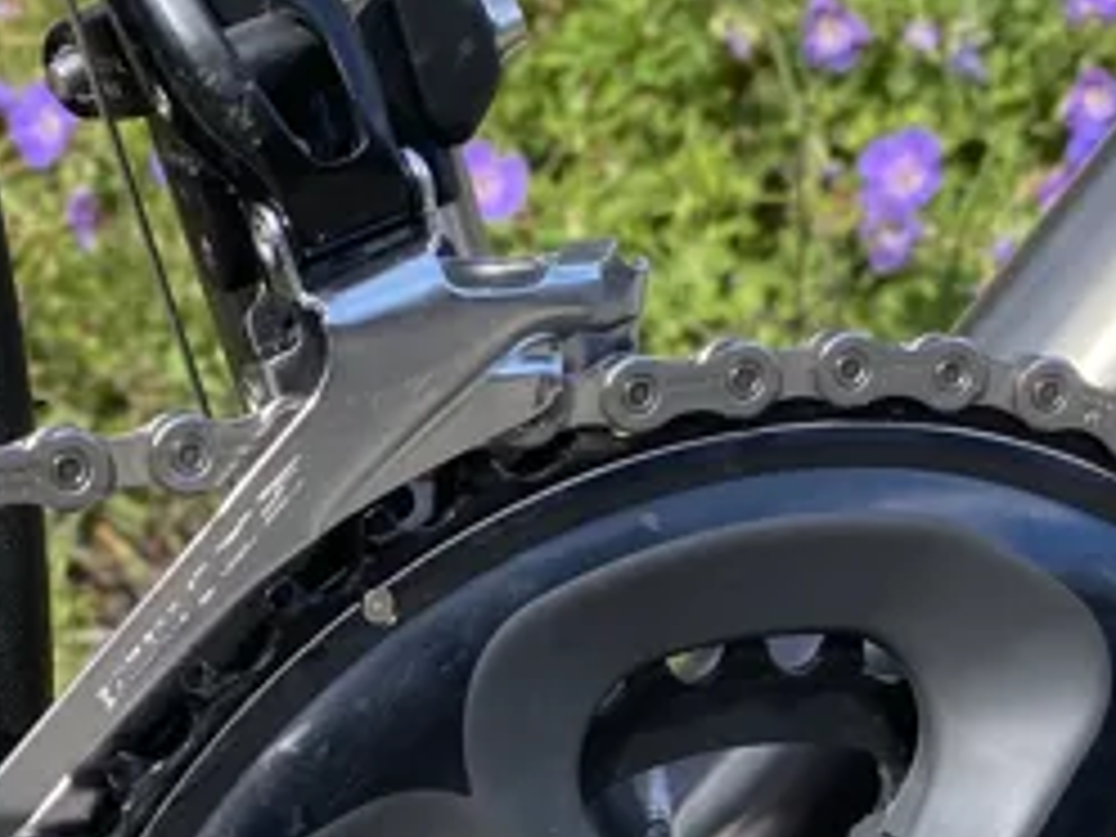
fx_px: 2708
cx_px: 256
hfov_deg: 23.0
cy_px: 842
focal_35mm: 84
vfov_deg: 17.2
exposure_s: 1/573
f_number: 1.8
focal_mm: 4.25
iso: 32
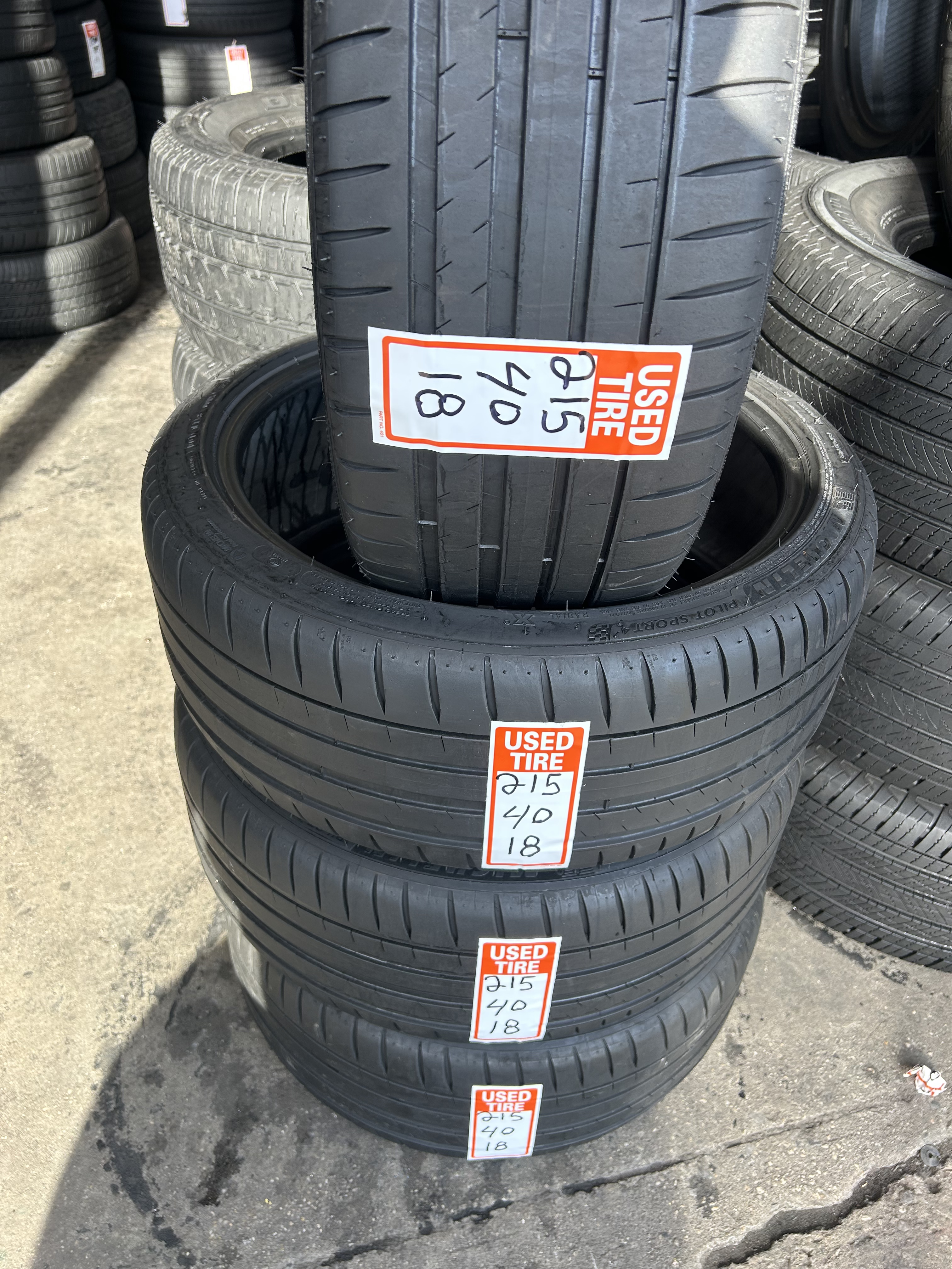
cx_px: 476
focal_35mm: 26
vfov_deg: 67.3
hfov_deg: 53.1
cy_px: 634
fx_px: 953
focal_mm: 5.7
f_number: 1.5
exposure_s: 1/407
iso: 50
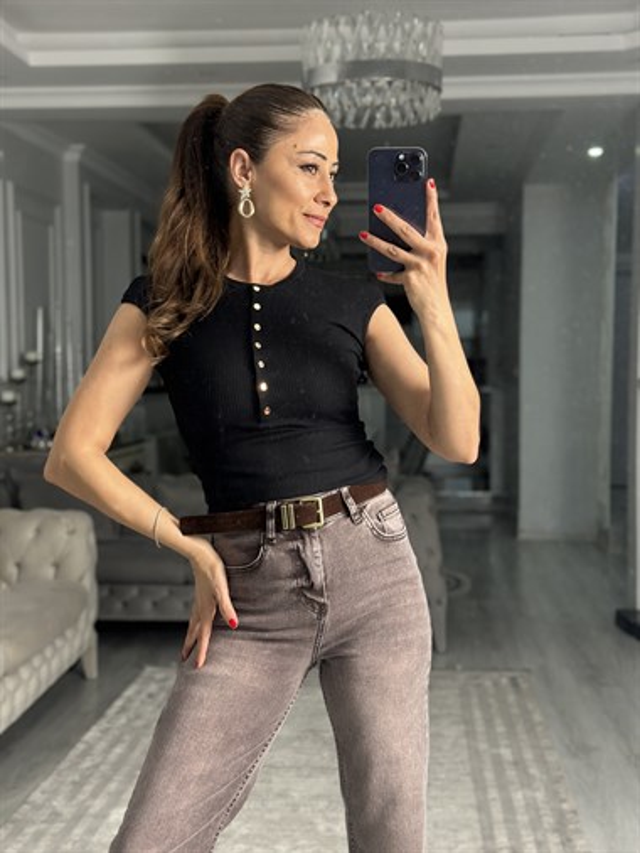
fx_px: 1182
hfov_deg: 30.3
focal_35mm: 48
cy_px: 426
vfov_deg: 39.6
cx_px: 320
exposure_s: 1/50
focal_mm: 6.86
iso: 80
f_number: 1.78
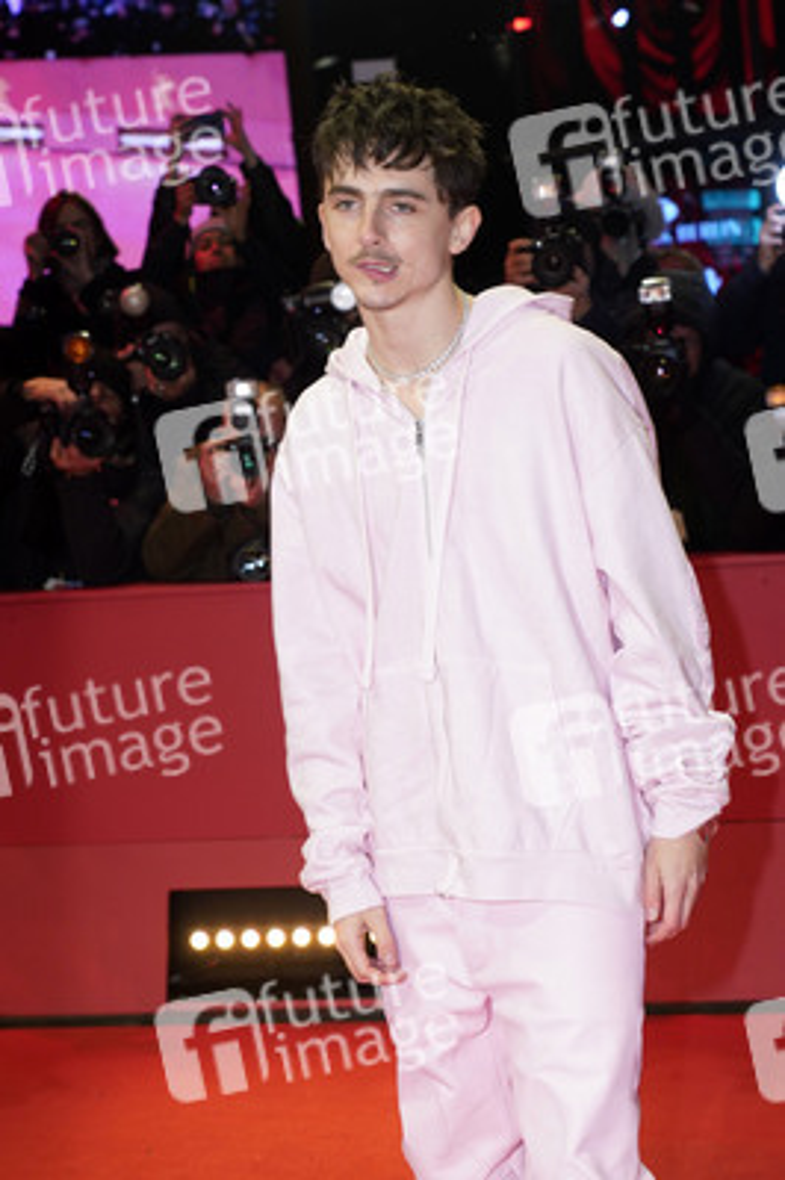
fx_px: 2097
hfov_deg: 21.2
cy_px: 590
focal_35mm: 64
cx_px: 392
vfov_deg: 31.4
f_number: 5.6
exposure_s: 1/160
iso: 800
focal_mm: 64
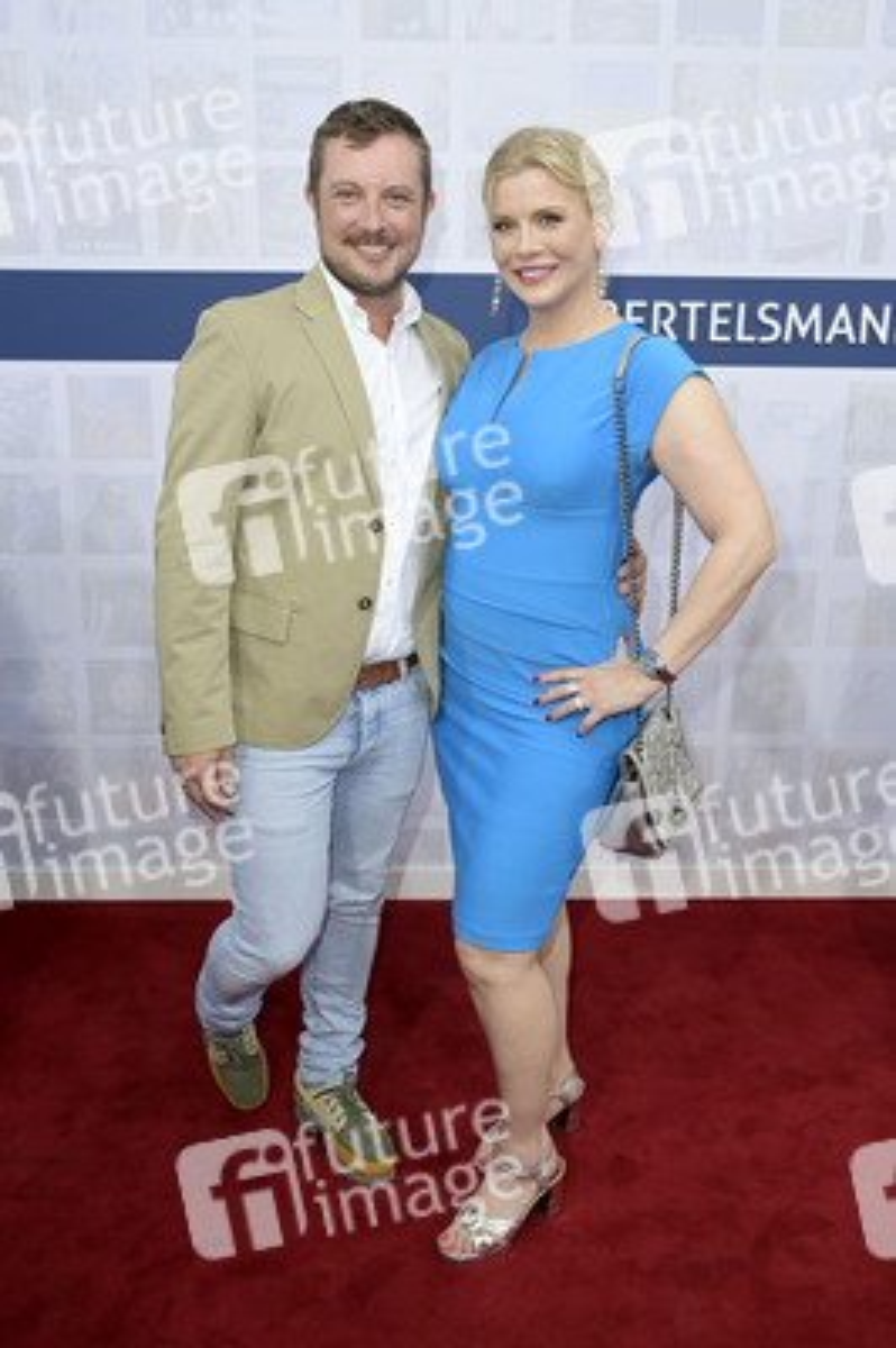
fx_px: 1122
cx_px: 448
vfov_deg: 62.0
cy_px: 674
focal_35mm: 30
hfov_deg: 43.5
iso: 640
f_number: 7.1
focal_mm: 30
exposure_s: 1/125
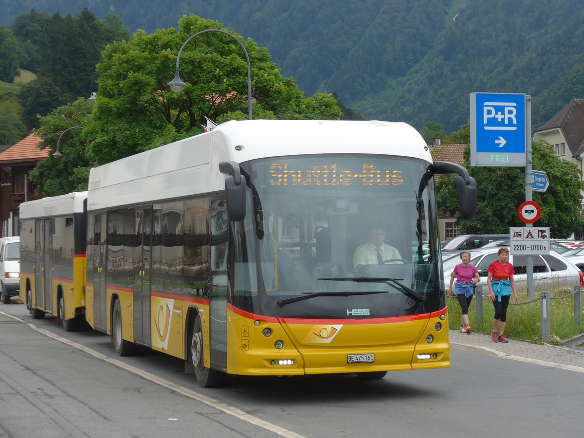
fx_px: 1636
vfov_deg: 15.2
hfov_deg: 20.2
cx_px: 292
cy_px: 219
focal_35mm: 97
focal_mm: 19.2
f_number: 4.7
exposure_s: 1/200
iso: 80
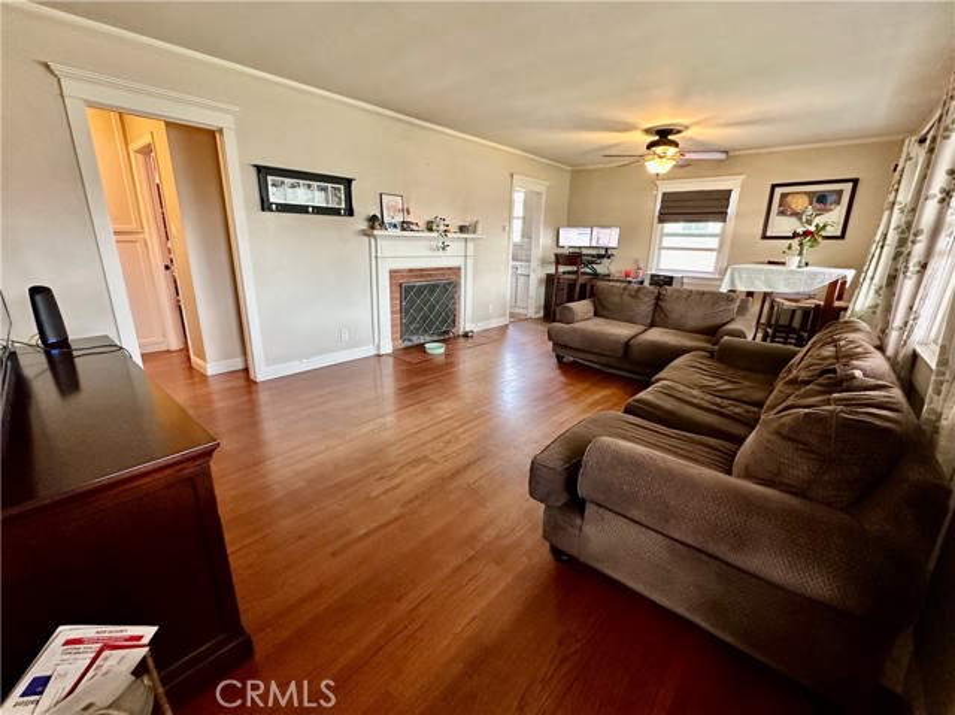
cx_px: 478
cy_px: 358
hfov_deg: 102.1
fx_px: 386
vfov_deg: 85.6
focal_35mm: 14
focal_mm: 2.22
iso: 400
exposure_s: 1/60
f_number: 2.2
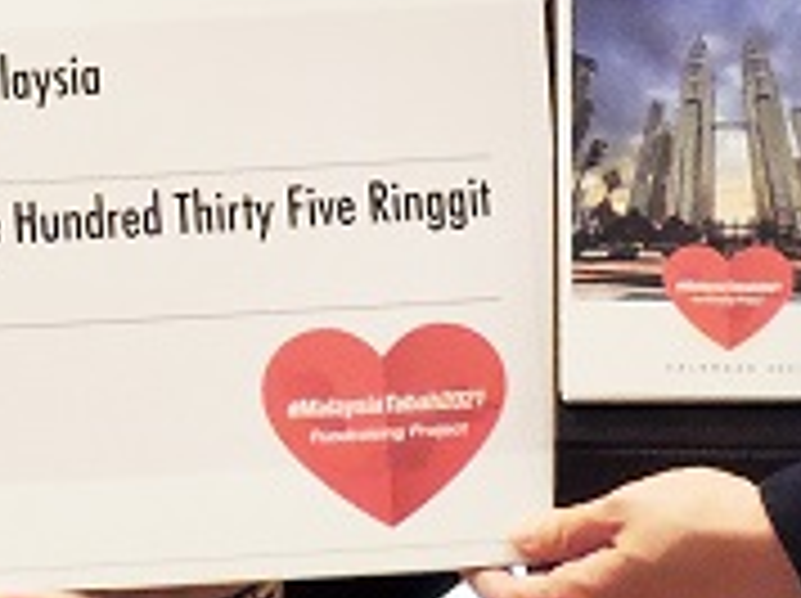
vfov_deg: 4.0
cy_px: -121
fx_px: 8458
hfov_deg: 5.4
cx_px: 36
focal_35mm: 366
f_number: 4.2
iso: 400
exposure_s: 1/25
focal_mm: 11.6
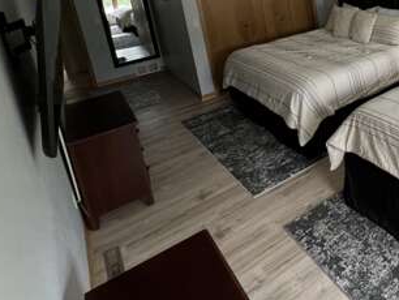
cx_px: 366
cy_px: 31
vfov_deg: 44.1
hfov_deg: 53.2
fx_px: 335
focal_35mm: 29
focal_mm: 1.57
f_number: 1.8
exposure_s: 1/60
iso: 160
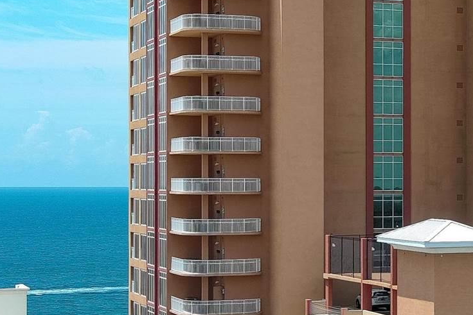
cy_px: 195
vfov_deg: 11.3
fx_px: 1590
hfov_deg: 16.6
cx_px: 476
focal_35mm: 121
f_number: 6.3
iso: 100
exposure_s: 1/1250
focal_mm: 10.57
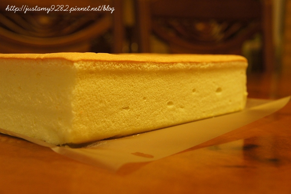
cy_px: 97
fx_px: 412
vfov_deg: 26.5
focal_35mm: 51
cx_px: 146
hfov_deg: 38.9
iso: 1600
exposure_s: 1/20
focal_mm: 34
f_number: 7.1
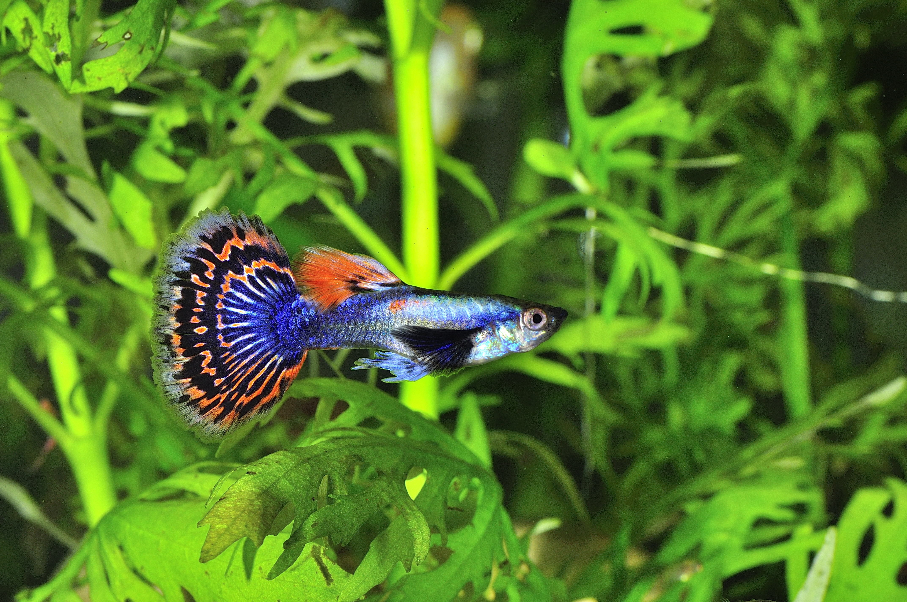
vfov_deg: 10.1
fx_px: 3397
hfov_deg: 15.2
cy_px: 301
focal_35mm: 135
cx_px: 454
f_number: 18
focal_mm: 90
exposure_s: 1/250
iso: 250
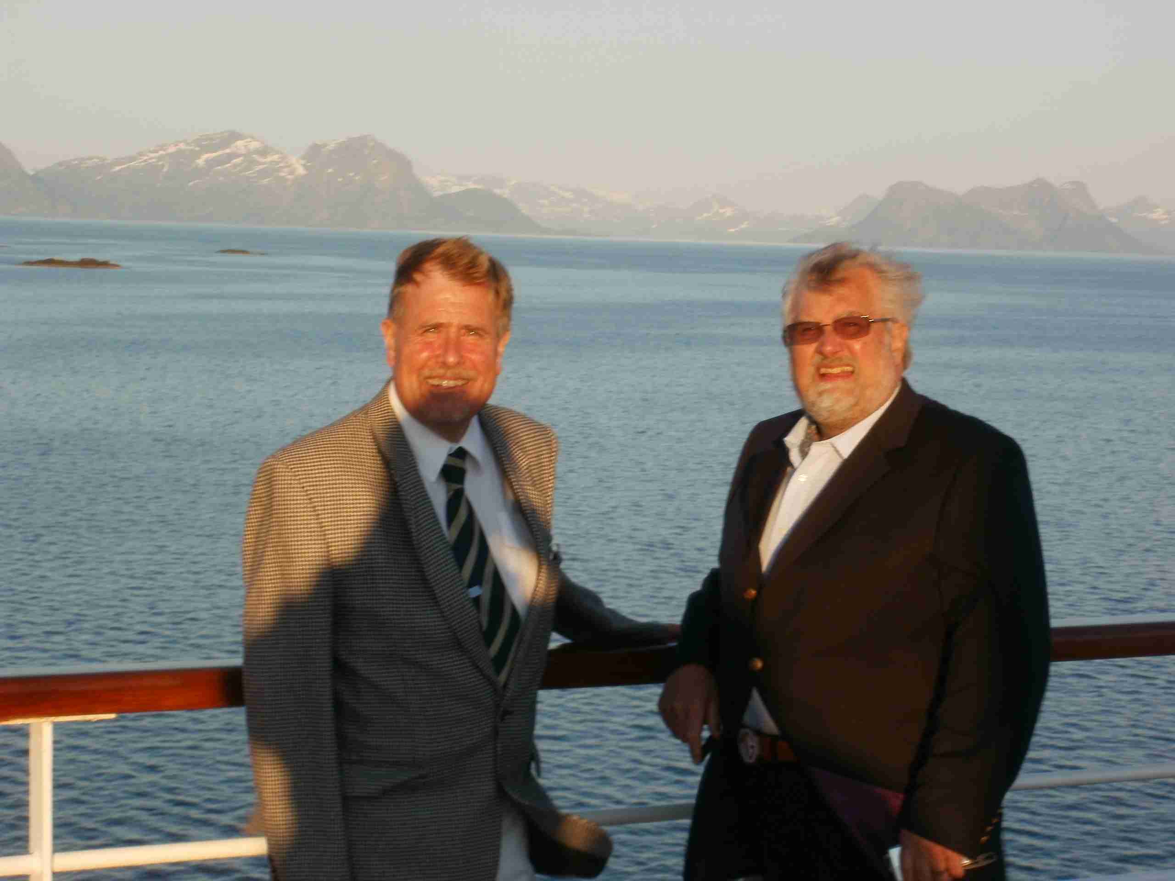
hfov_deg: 24.1
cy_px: 440
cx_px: 588
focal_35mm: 81
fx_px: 2749
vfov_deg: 18.2
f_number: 7.6
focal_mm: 14.2
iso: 100
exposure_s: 1/125
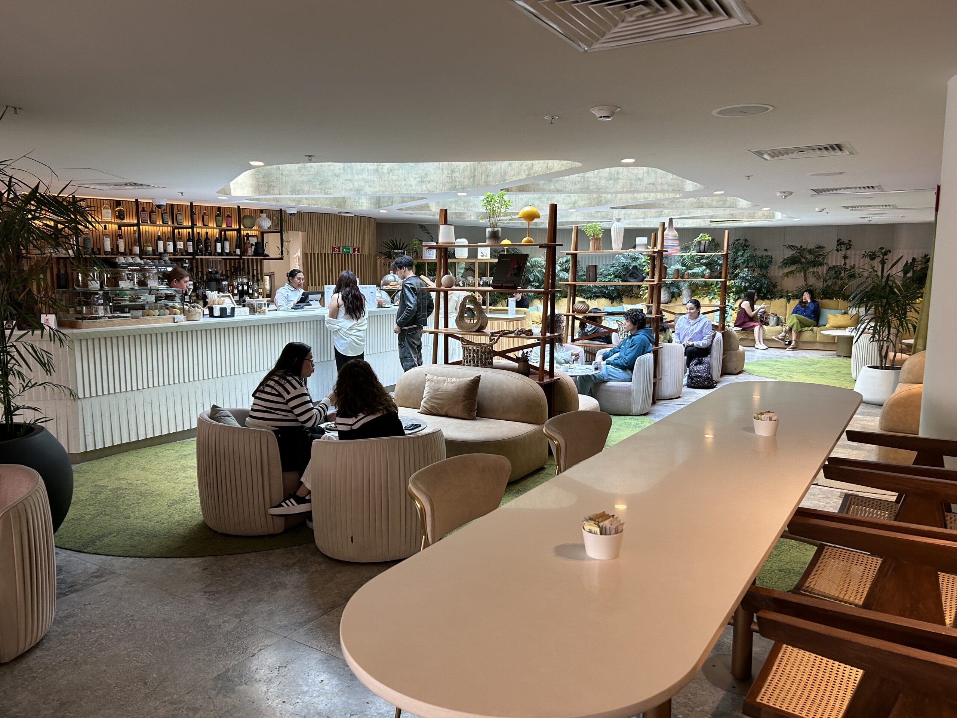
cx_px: 478
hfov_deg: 67.3
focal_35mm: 26
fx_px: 719
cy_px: 359
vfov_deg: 53.1
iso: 100
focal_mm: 5.7
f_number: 1.5
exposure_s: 1/60
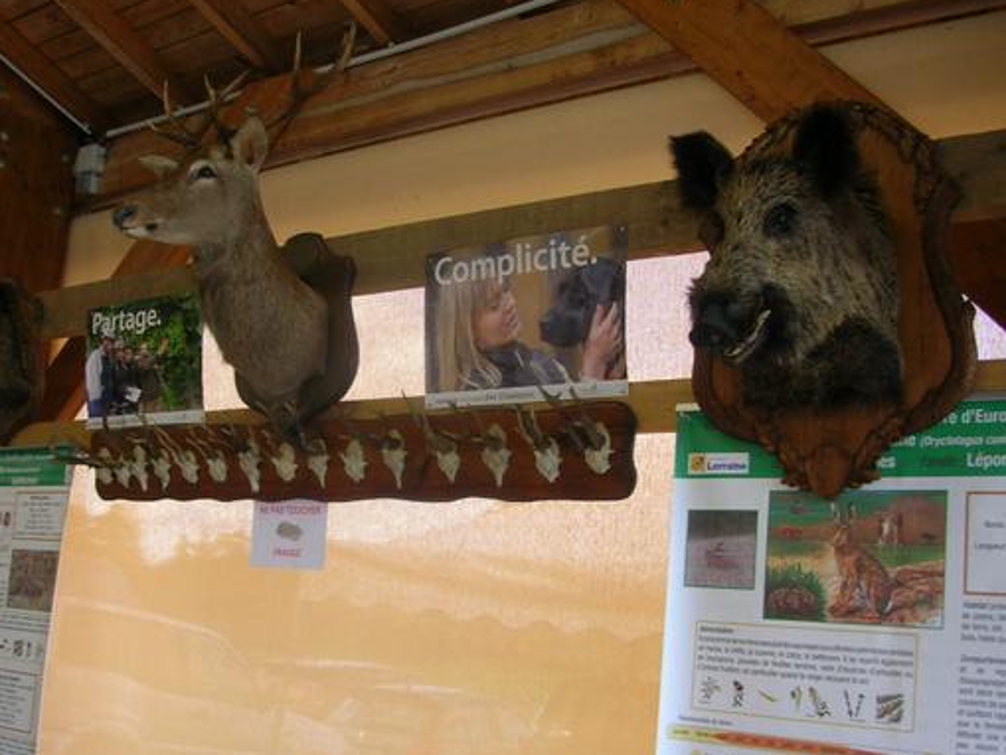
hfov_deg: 42.9
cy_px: 433
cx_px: 439
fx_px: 1279
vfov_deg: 32.8
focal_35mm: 44
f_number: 2.8
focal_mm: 5.8
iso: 50
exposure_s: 1/34.8
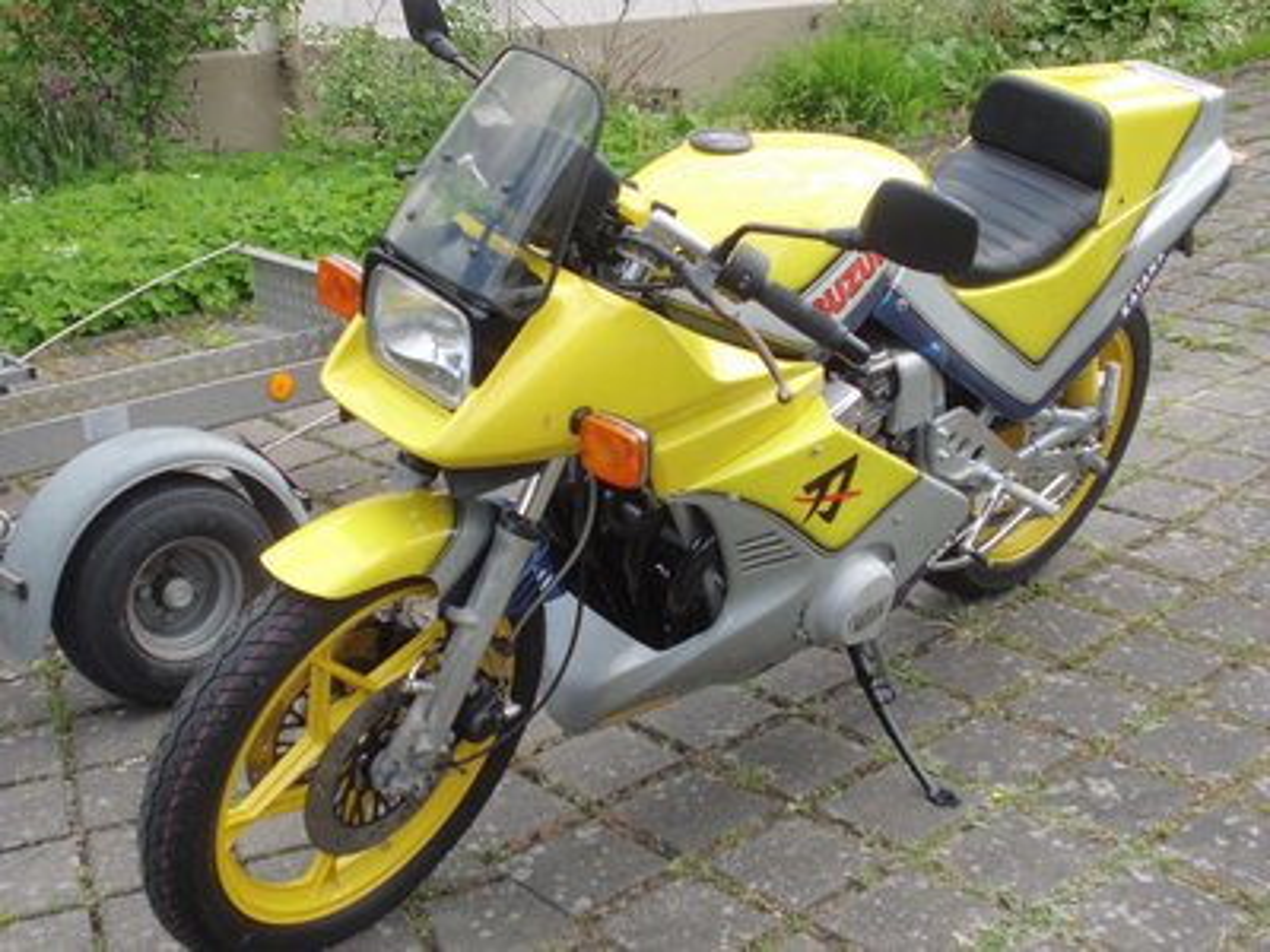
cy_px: 476
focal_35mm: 50
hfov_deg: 38.2
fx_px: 1834
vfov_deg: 29.1
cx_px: 635
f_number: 4.5
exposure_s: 1/160
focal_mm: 9
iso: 100
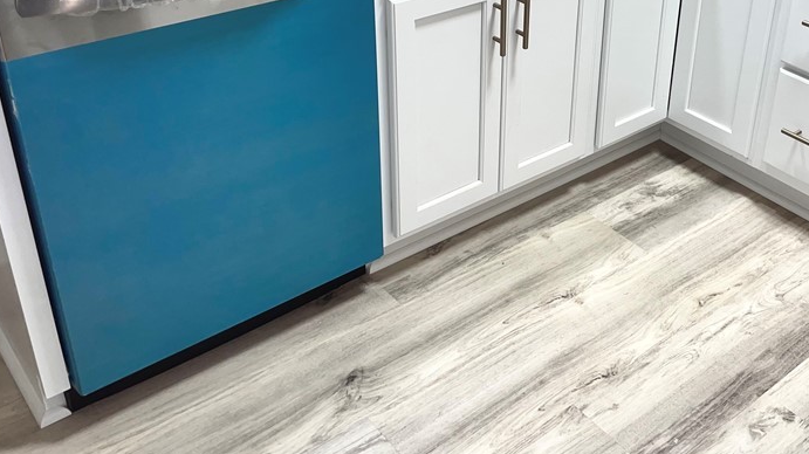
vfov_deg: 27.7
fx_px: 901
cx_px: 575
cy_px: 87
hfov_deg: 47.1
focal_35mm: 42
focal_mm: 4.2
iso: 40
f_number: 1.6
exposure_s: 1/28
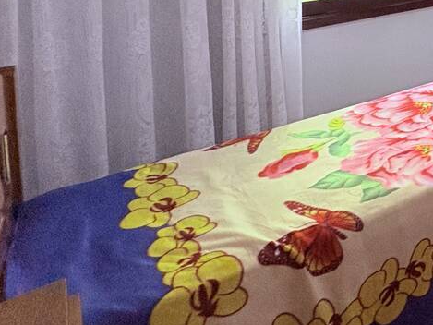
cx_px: 612
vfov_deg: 28.2
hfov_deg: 30.3
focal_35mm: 43
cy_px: -88
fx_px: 538
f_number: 2.2
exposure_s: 1/120
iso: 400
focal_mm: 2.22
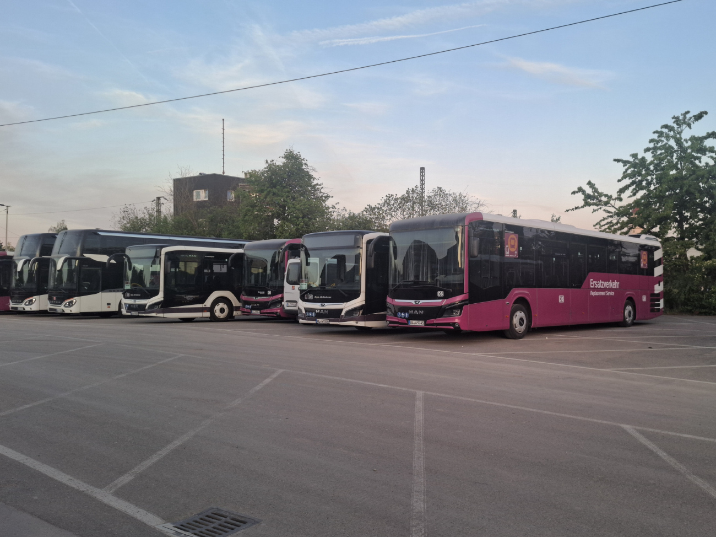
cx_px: 358
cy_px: 268
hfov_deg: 73.9
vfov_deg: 58.8
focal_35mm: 23
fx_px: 476
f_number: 1.8
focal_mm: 5.54
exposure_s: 1/100
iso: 50
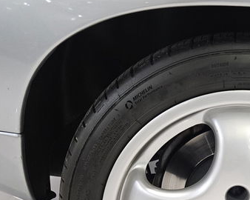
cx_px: 208
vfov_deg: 28.2
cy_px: 190
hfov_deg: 35.2
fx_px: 377
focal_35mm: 51
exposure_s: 1/60
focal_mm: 5.4
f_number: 1.8
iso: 640
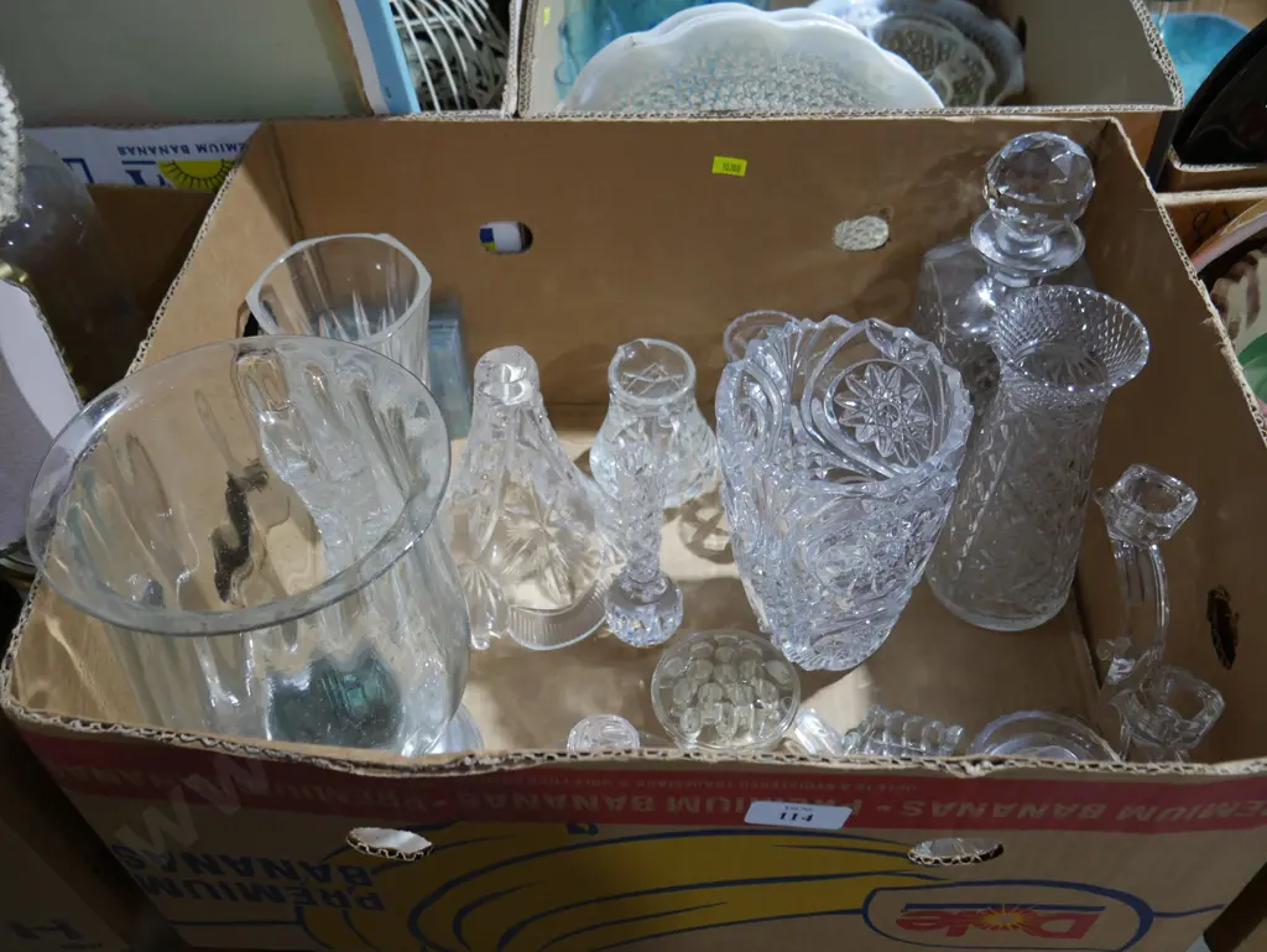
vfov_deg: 46.8
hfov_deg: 59.9
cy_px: 476
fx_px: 1099
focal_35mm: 30
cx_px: 634
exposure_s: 1/60
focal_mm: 15
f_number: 3.6
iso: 500
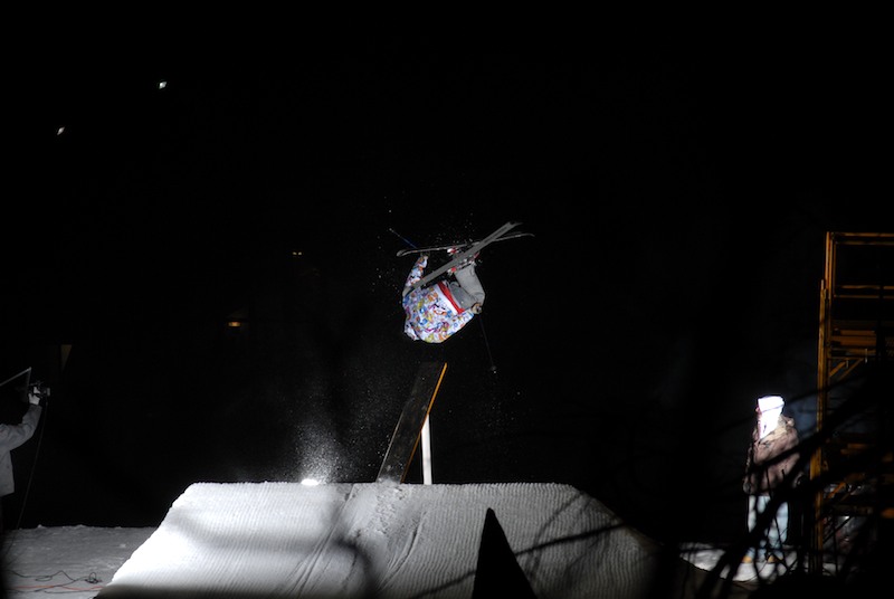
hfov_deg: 10.1
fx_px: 5036
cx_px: 447
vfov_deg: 6.8
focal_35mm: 202
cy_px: 300
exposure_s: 1/250
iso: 250
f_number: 8
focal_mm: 135
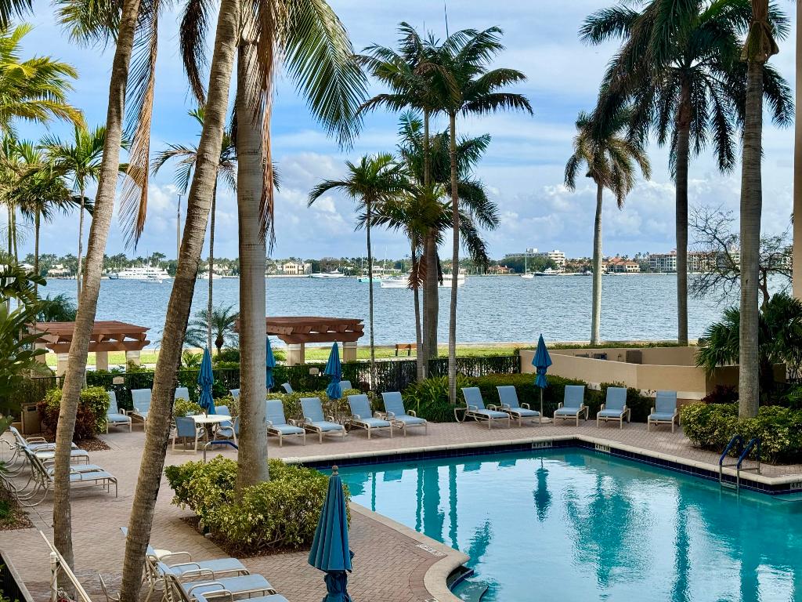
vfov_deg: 30.3
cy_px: 301
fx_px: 1112
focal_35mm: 48
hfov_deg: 39.7
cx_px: 401
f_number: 1.78
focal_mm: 6.86
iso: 64
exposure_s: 1/3817
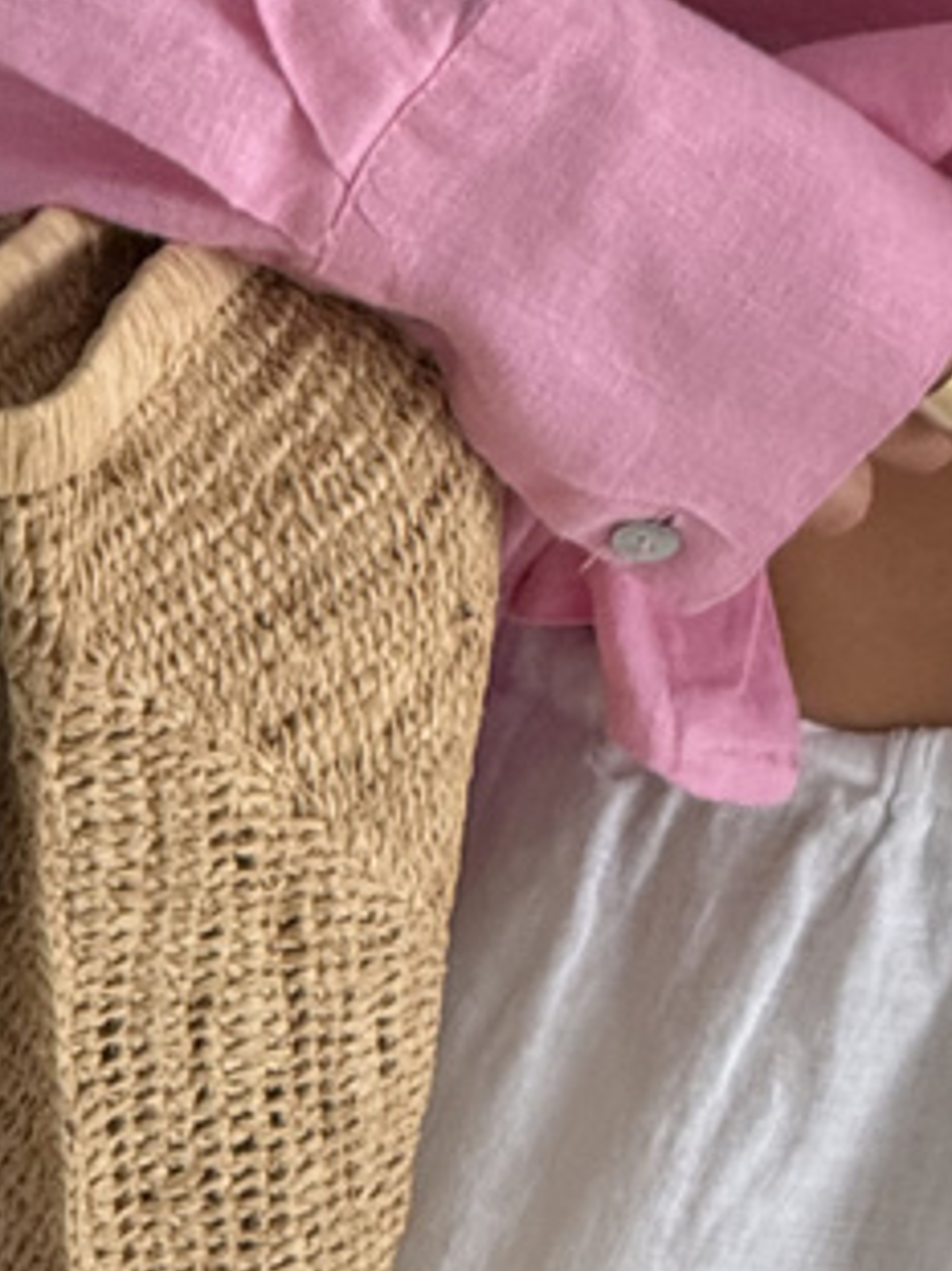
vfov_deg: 5.1
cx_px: 1471
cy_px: 25
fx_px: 14164
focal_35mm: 386
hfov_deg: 3.8
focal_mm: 15.66
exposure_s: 1/99
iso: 160
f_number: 2.8
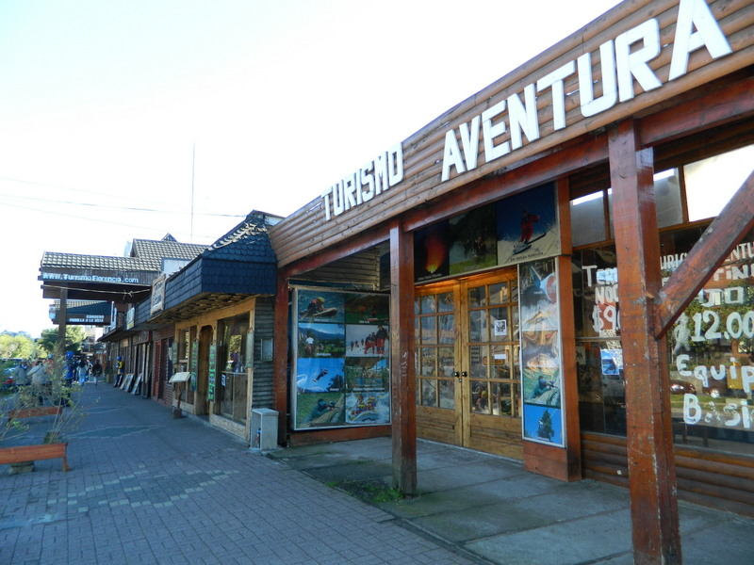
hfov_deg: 69.4
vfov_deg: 54.9
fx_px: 545
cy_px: 282
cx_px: 377
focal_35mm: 25
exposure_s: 1/160
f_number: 3.1
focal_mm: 4.5
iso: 110
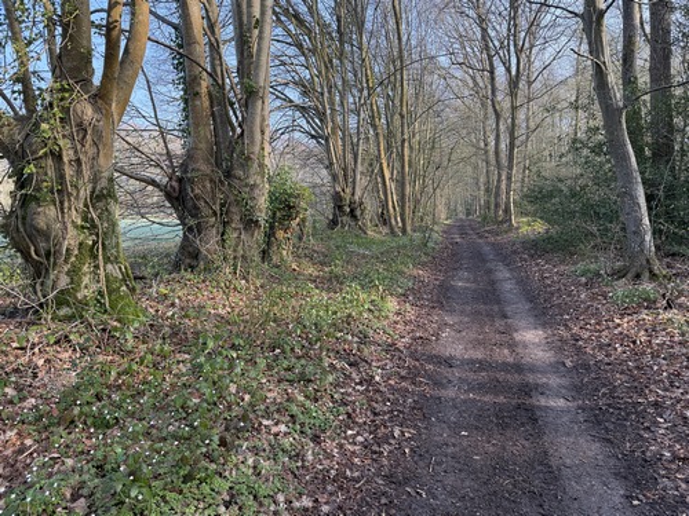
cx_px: 344
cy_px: 258
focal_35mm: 24
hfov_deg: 71.6
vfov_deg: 56.8
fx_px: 478
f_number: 1.78
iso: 100
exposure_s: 1/476
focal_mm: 6.76
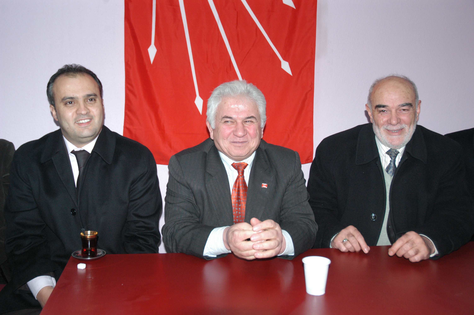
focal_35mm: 38
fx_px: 493
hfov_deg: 51.3
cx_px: 237
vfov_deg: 35.4
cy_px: 158
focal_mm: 25
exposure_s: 1/60
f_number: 3.8
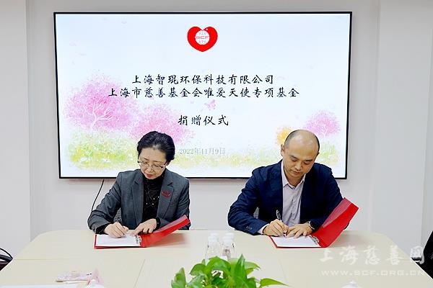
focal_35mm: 47
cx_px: 216
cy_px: 144
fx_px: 565
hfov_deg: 41.9
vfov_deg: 28.6
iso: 400
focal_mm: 47
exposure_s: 1/50
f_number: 5
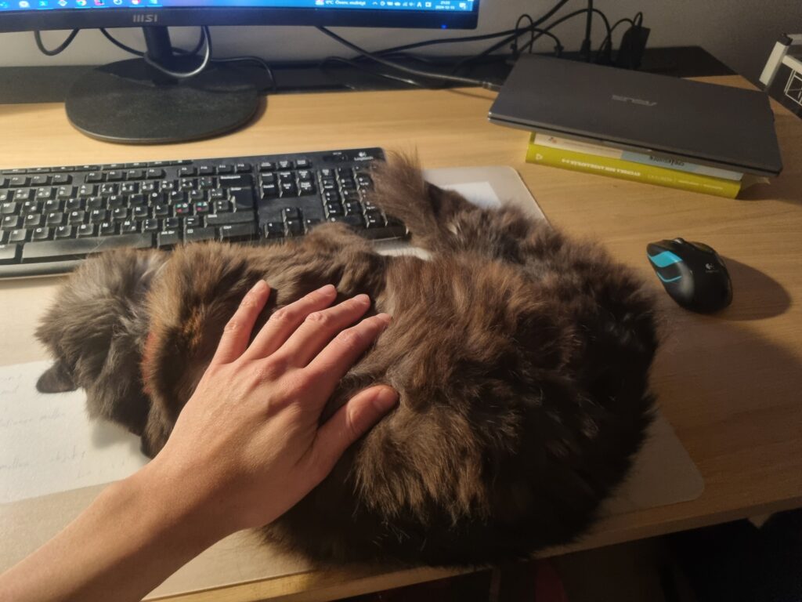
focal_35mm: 26
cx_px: 401
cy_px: 301
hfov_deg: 67.3
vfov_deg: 53.1
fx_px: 602
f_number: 1.8
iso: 640
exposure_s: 1/24
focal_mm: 5.4
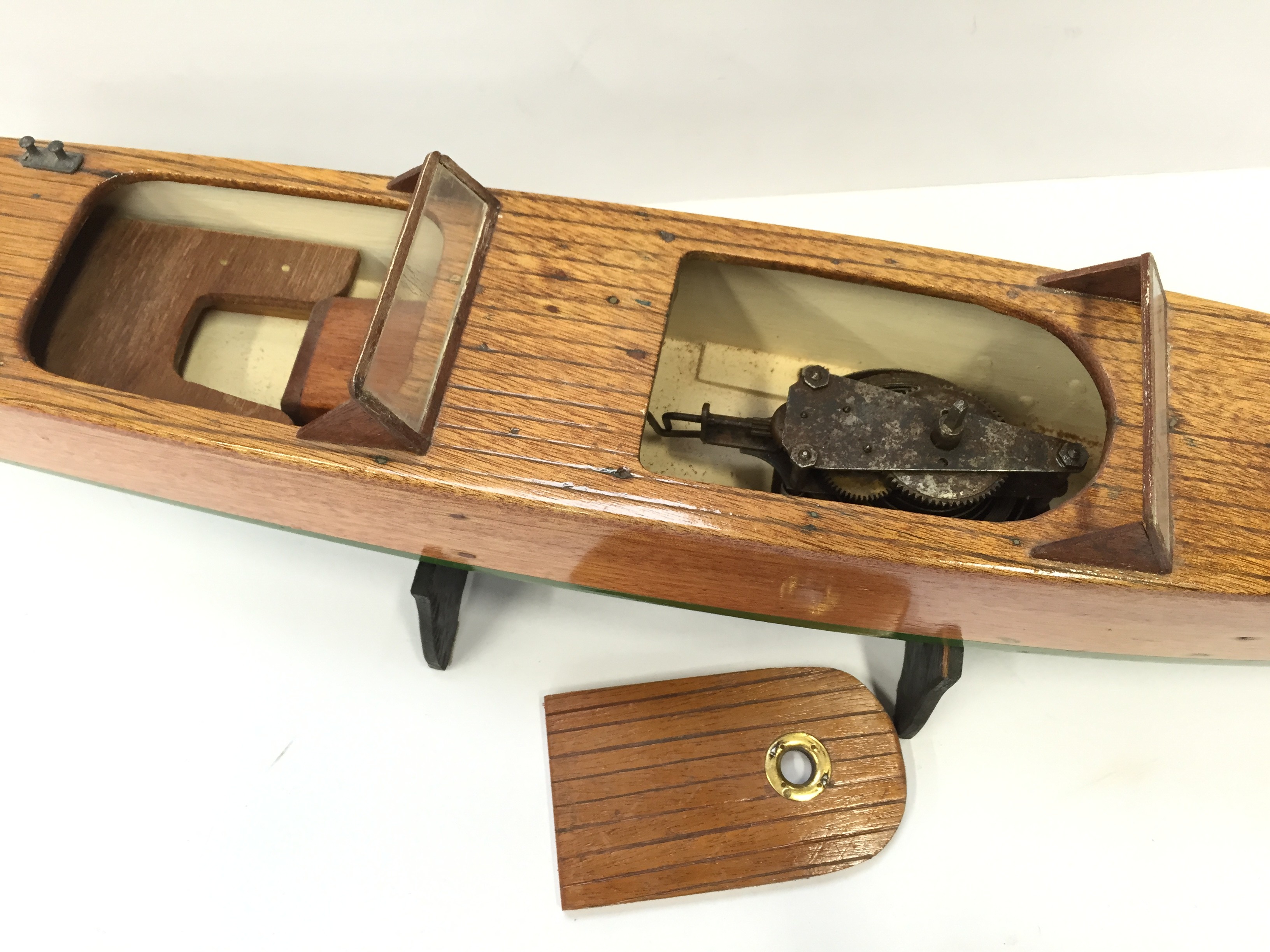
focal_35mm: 29
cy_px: 476
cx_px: 635
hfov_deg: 61.7
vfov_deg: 48.2
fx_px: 1064
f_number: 2.2
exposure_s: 1/30
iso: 80
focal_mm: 4.15
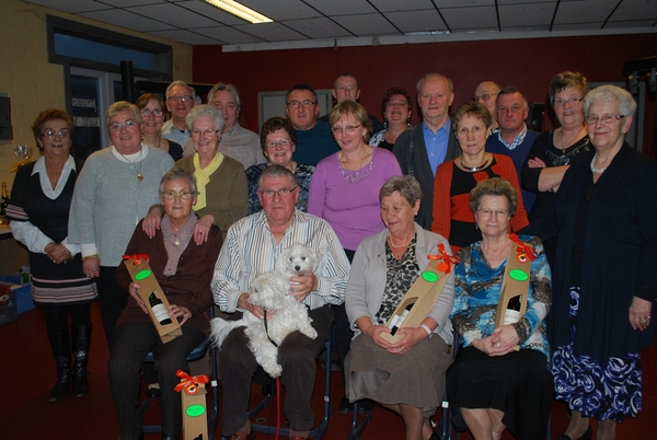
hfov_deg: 61.9
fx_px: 548
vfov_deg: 43.7
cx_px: 328
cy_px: 220
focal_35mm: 30
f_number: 3.8
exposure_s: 1/60
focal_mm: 20
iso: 200
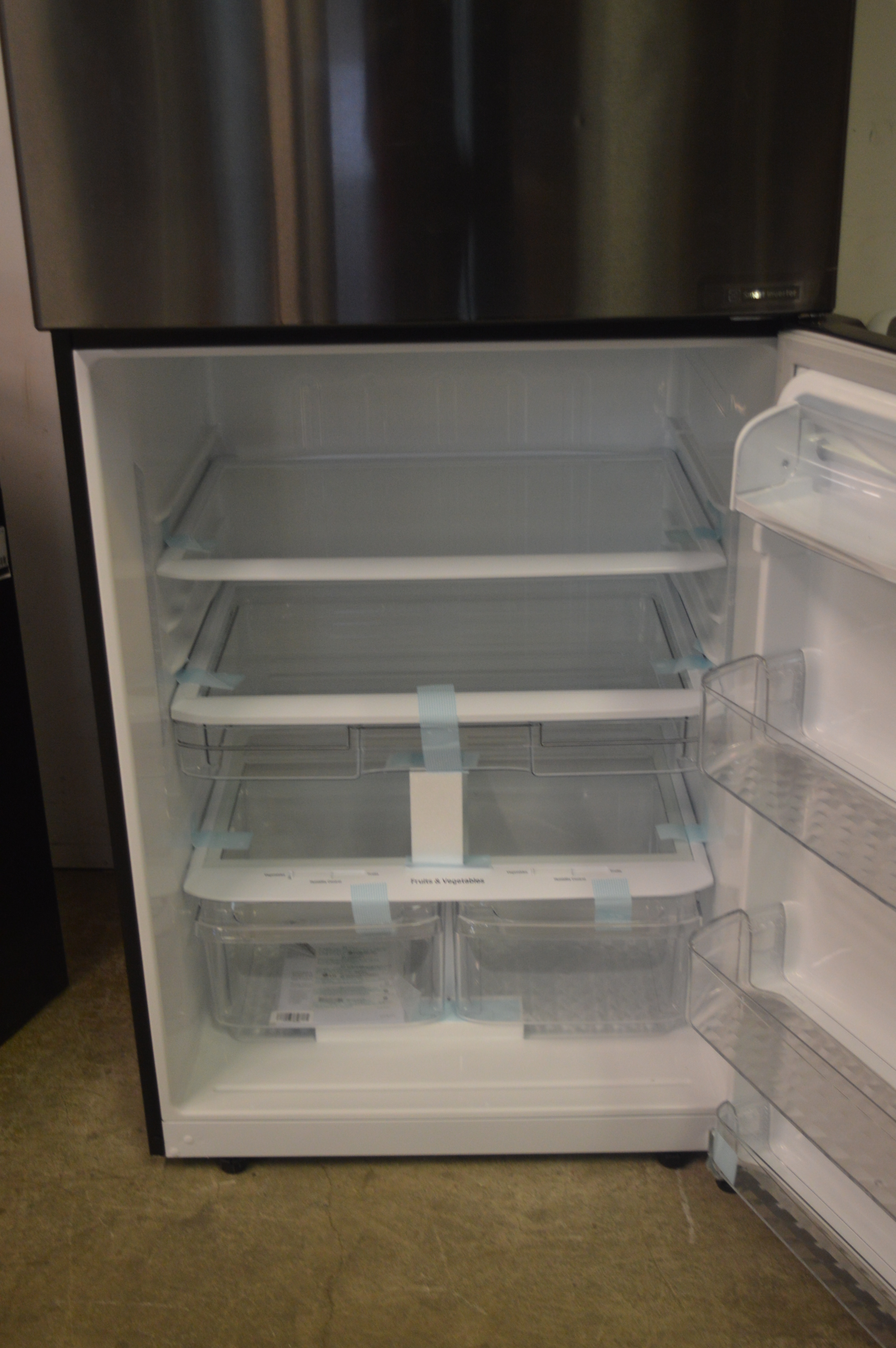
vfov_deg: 46.4
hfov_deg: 31.8
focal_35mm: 42
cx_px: 448
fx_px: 1571
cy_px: 674
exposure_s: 1/60
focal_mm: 28
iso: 1000
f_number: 4.2
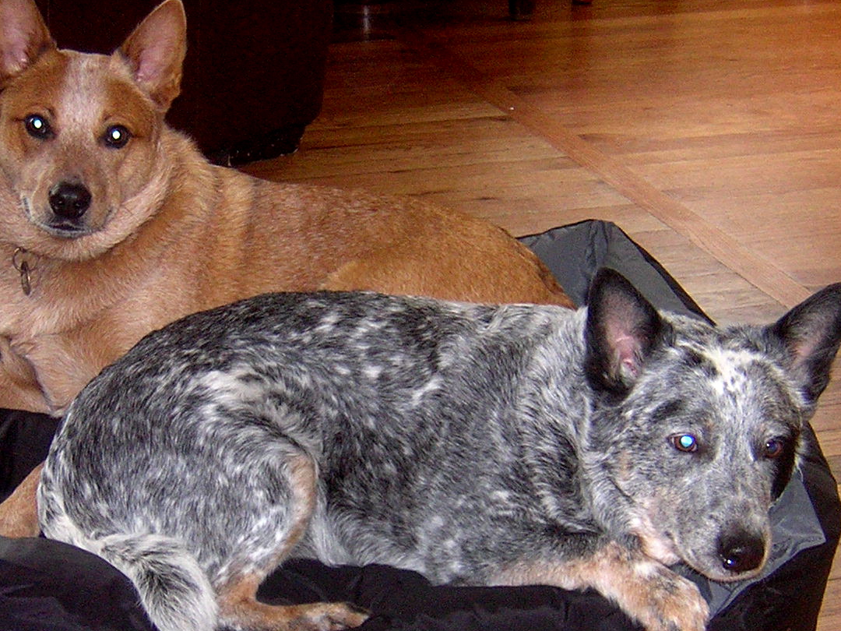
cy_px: 365
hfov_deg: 24.4
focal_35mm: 80
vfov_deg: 18.4
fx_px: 1944
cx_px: 349
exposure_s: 1/60.1
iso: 323
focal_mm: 7.1
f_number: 3.2
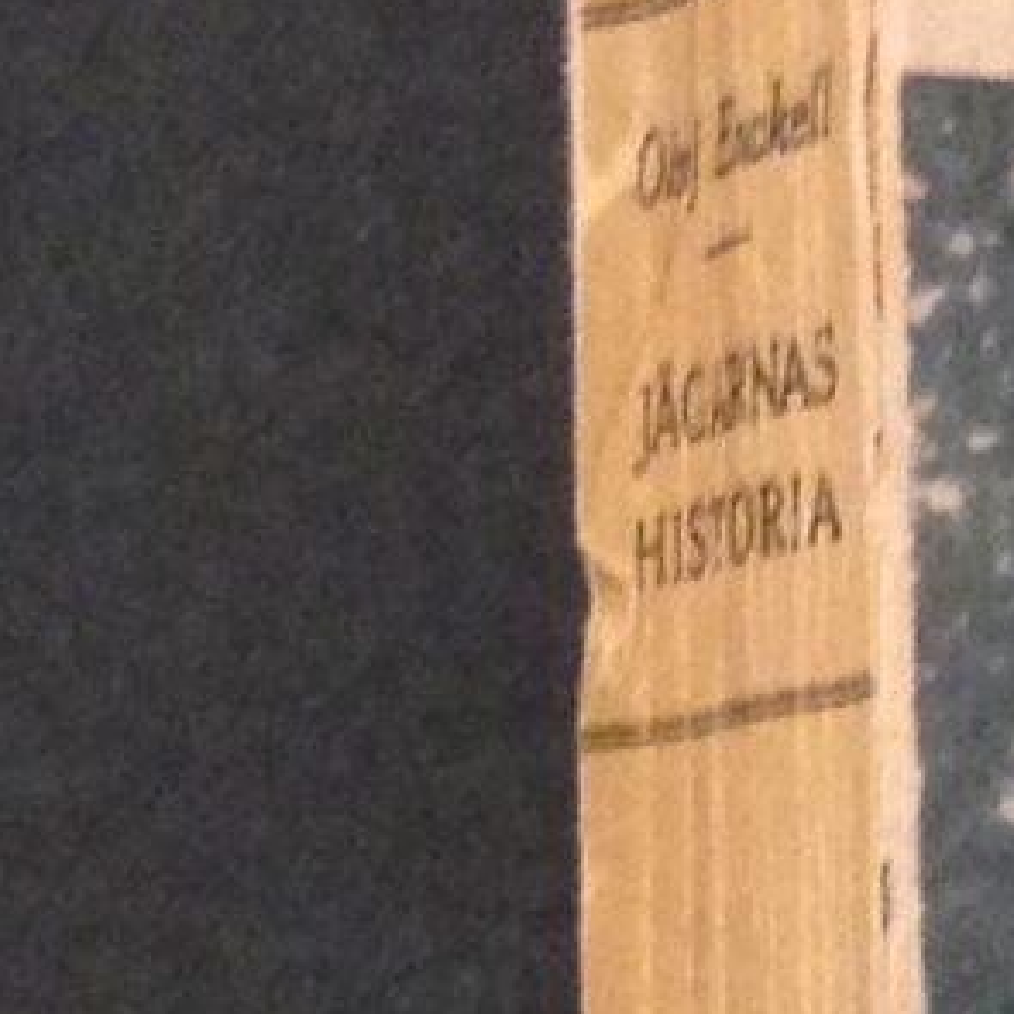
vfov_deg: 6.7
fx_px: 8385
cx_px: 2571
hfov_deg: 6.5
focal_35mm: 253
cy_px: 1959
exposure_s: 1/20
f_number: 2.4
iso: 200
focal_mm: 4.12
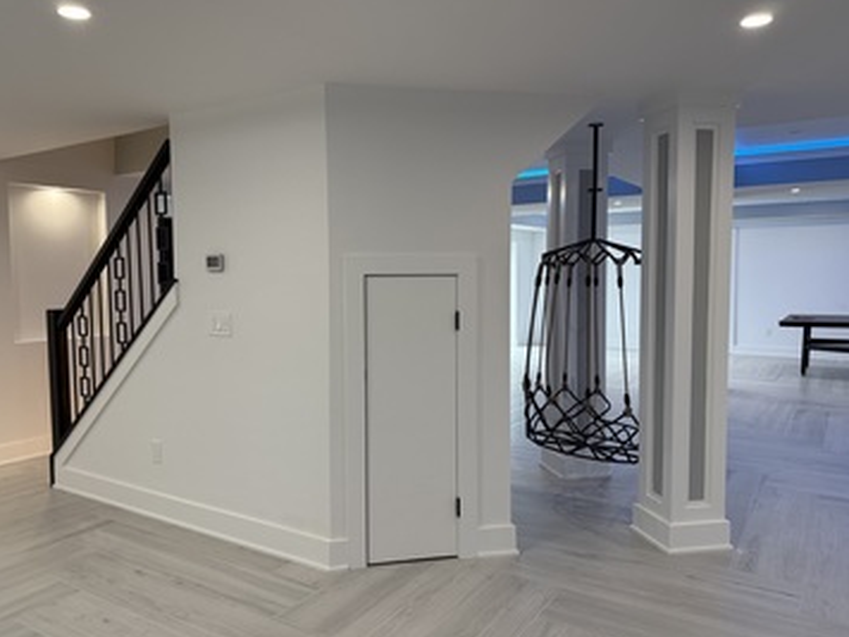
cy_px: 317
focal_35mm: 27
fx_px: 662
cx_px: 396
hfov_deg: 65.3
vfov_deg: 51.4
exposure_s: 1/182
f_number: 1.78
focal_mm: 6.76
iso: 125
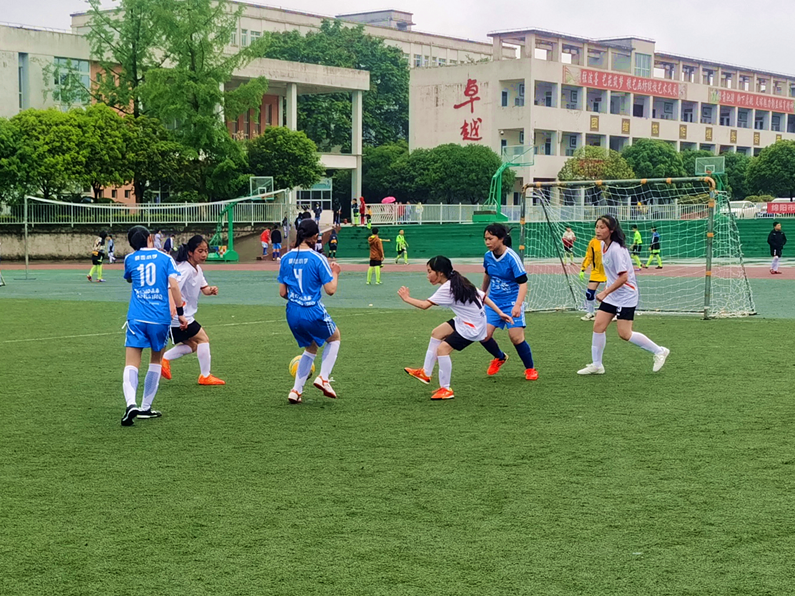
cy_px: 298
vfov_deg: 51.3
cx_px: 398
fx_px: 620
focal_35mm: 27
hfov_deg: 65.3
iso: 50
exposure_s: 1/1437
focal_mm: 5.56
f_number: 1.6
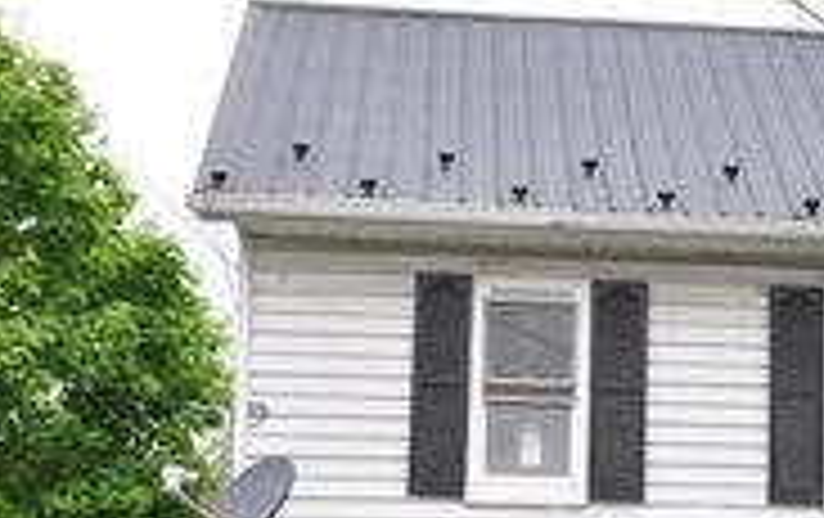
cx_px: 662
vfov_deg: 13.0
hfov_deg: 20.5
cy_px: 527
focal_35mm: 100
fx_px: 2249
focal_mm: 24
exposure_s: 1/200
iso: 200
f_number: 8
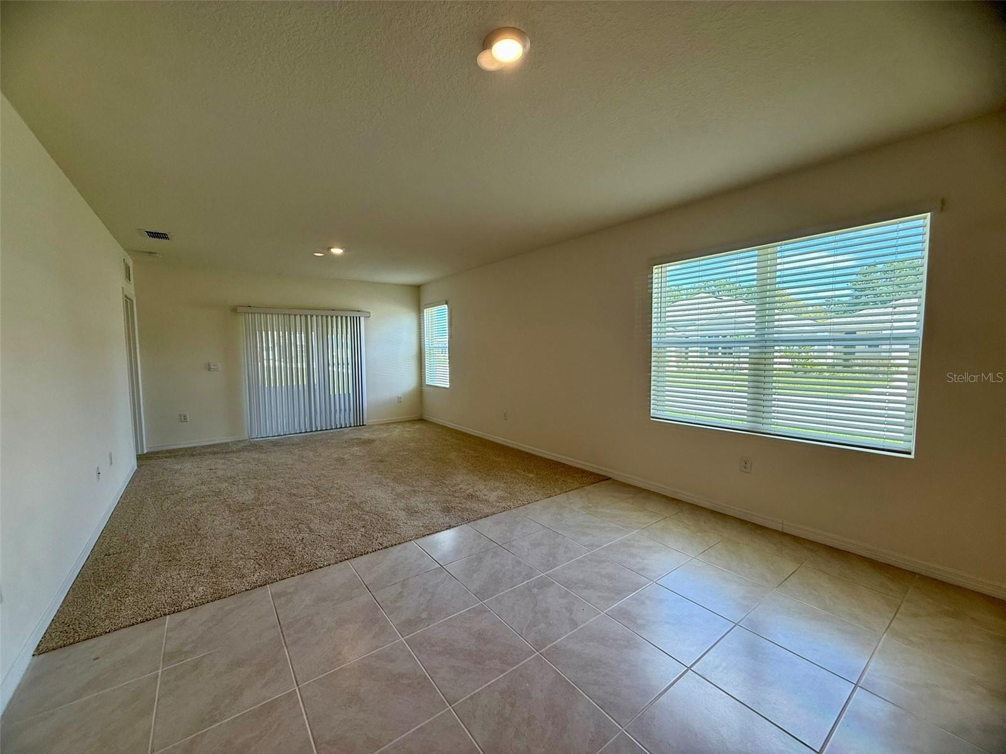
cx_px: 503
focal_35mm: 14
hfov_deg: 102.1
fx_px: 407
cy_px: 377
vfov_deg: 85.7
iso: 80
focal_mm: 2.22
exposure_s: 1/120
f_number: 2.2
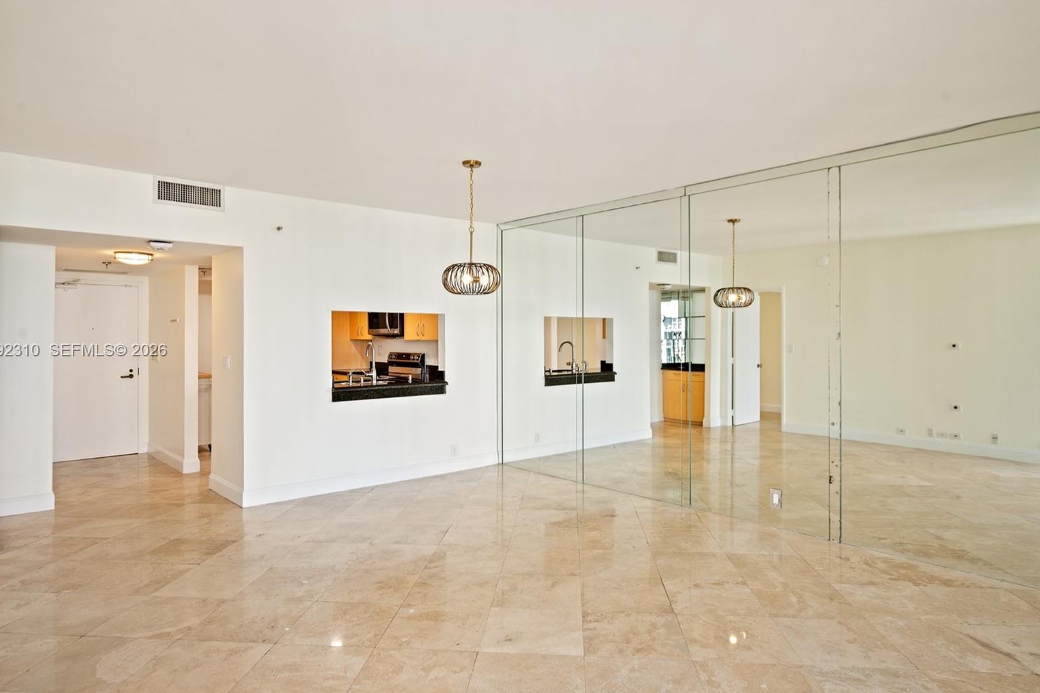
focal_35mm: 22
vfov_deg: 57.2
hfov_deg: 78.6
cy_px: 351
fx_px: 635
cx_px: 500
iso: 200
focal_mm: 21
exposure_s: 1/10
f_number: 8
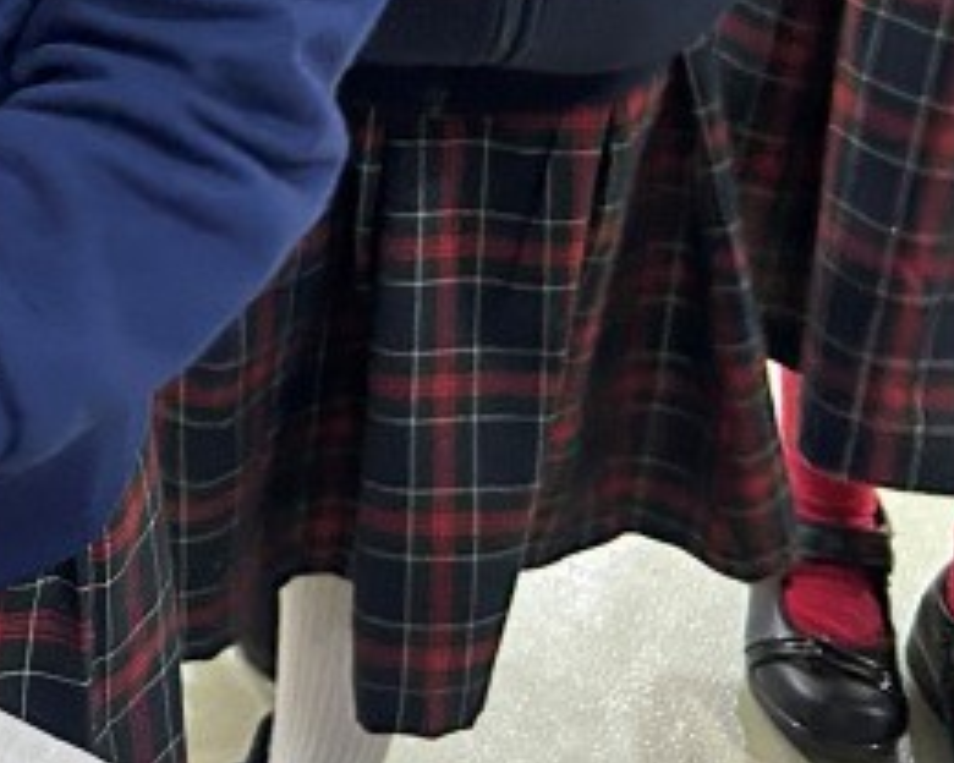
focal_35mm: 100
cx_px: -466
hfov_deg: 17.3
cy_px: -348
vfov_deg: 14.5
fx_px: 2823
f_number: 1.5
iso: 320
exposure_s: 1/60
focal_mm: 5.7
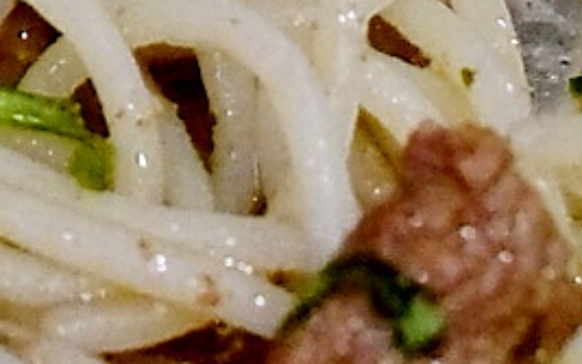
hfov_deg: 4.5
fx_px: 7345
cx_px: -713
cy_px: -691
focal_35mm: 463
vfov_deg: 2.8
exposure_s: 1/160
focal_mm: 50
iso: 3200
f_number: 4
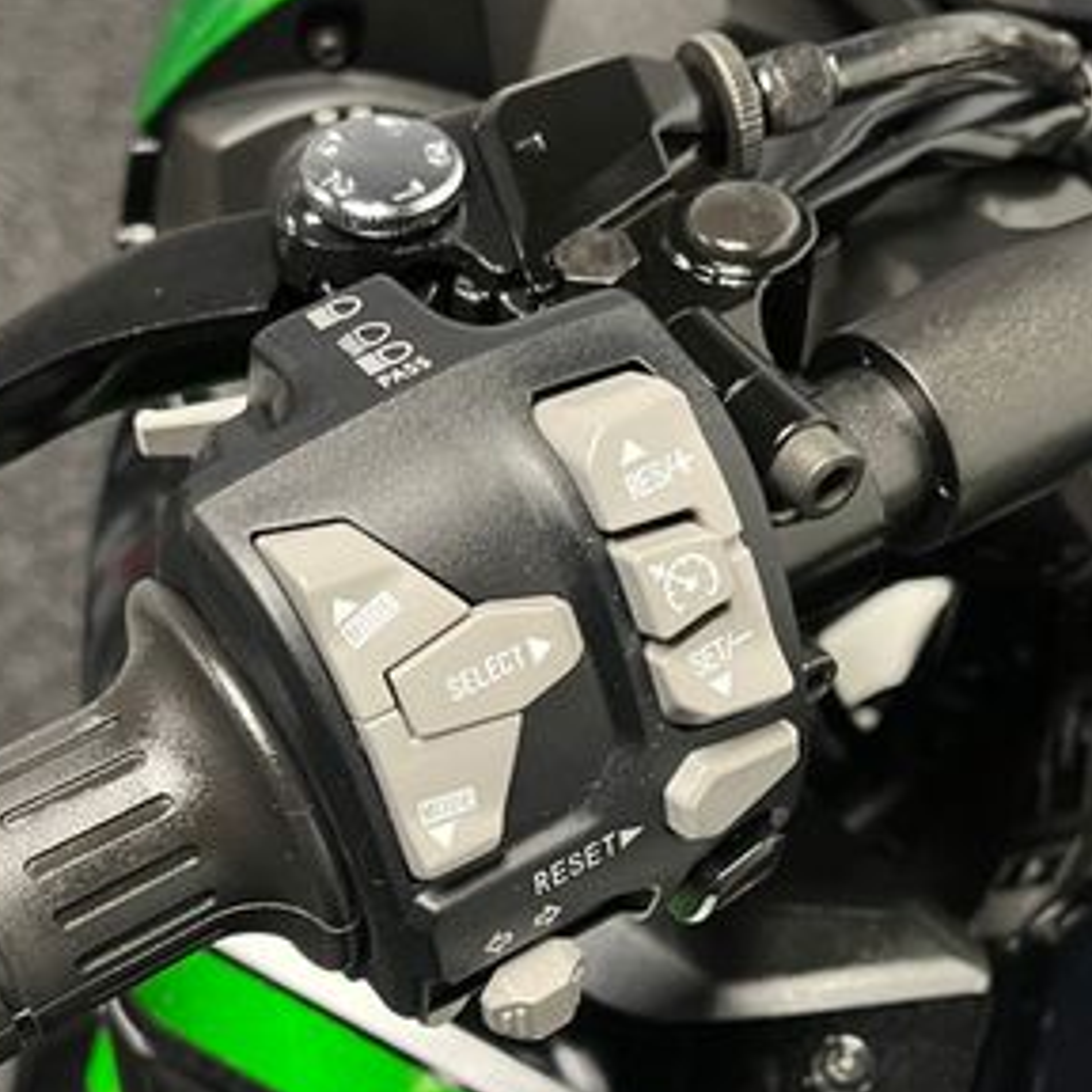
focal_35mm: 51
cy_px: 713
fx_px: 1820
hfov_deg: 33.4
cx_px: 550
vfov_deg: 33.2
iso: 400
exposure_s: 1/33
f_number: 1.6
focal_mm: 5.1
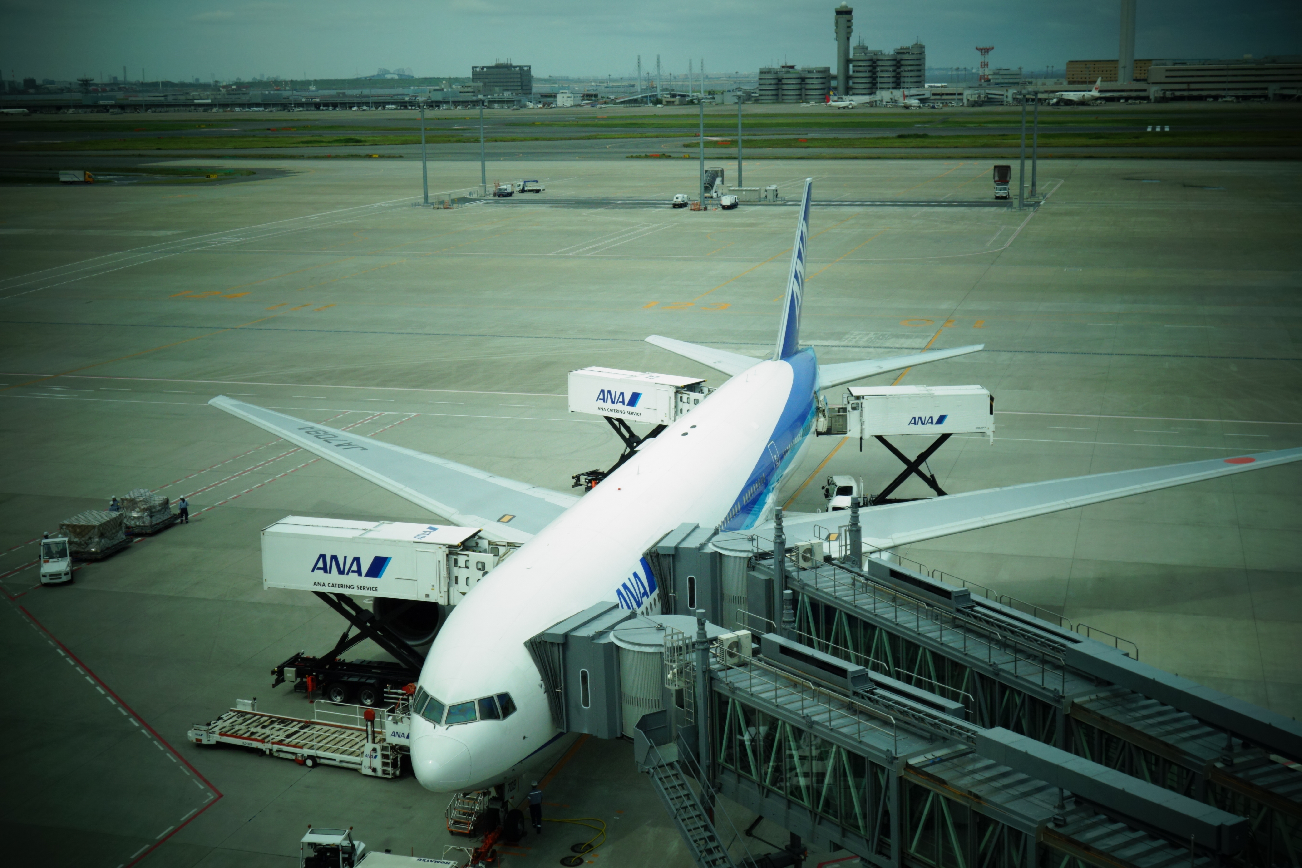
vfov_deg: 28.6
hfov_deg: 41.9
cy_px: 434
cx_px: 651
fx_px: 1700
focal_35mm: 47
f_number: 5.6
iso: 200
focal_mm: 17.6
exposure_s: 1/2000
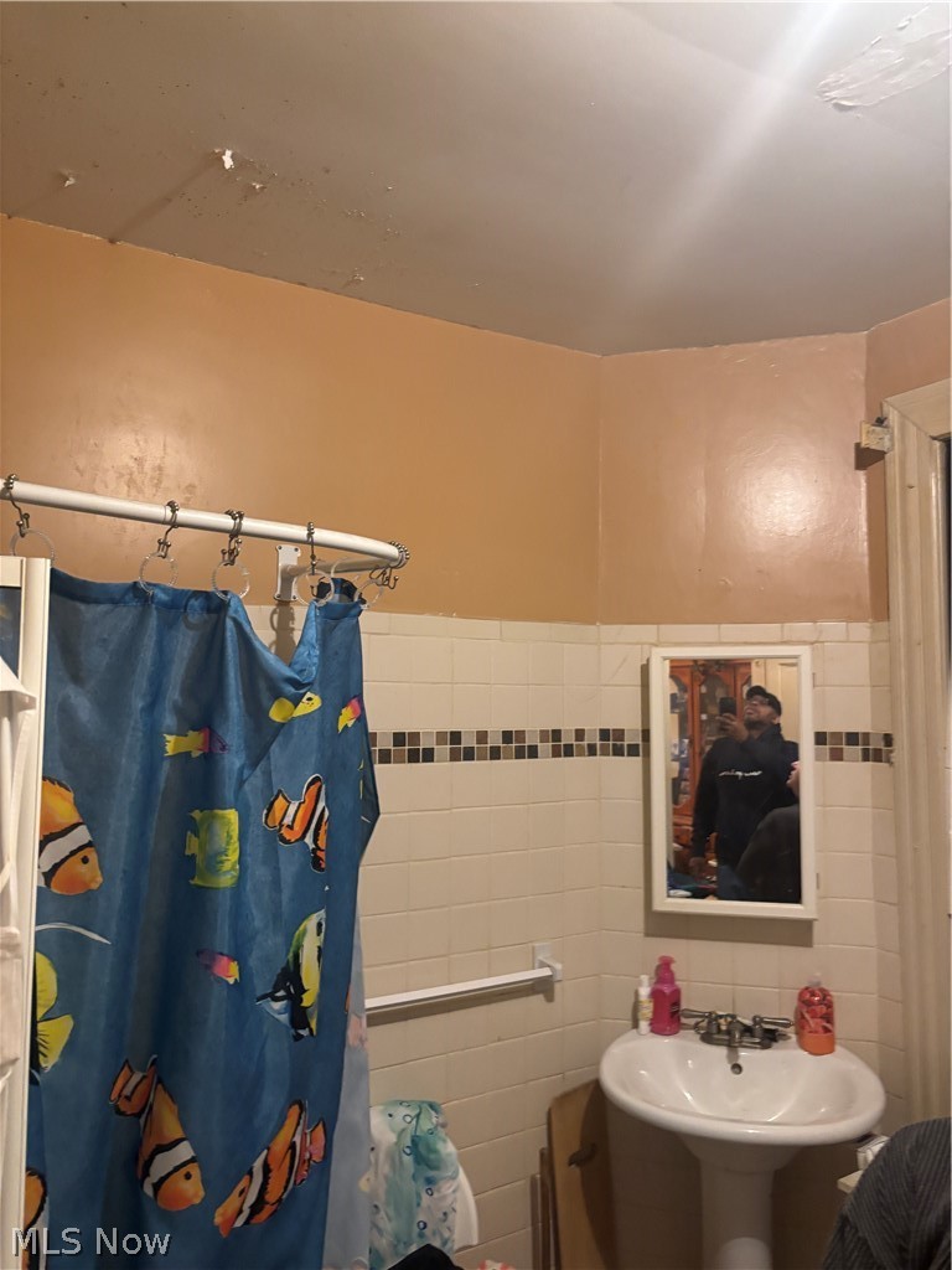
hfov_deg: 53.1
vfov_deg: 67.3
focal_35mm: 26
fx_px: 953
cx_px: 476
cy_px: 635
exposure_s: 1/40
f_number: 1.6
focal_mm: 5.96
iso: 400
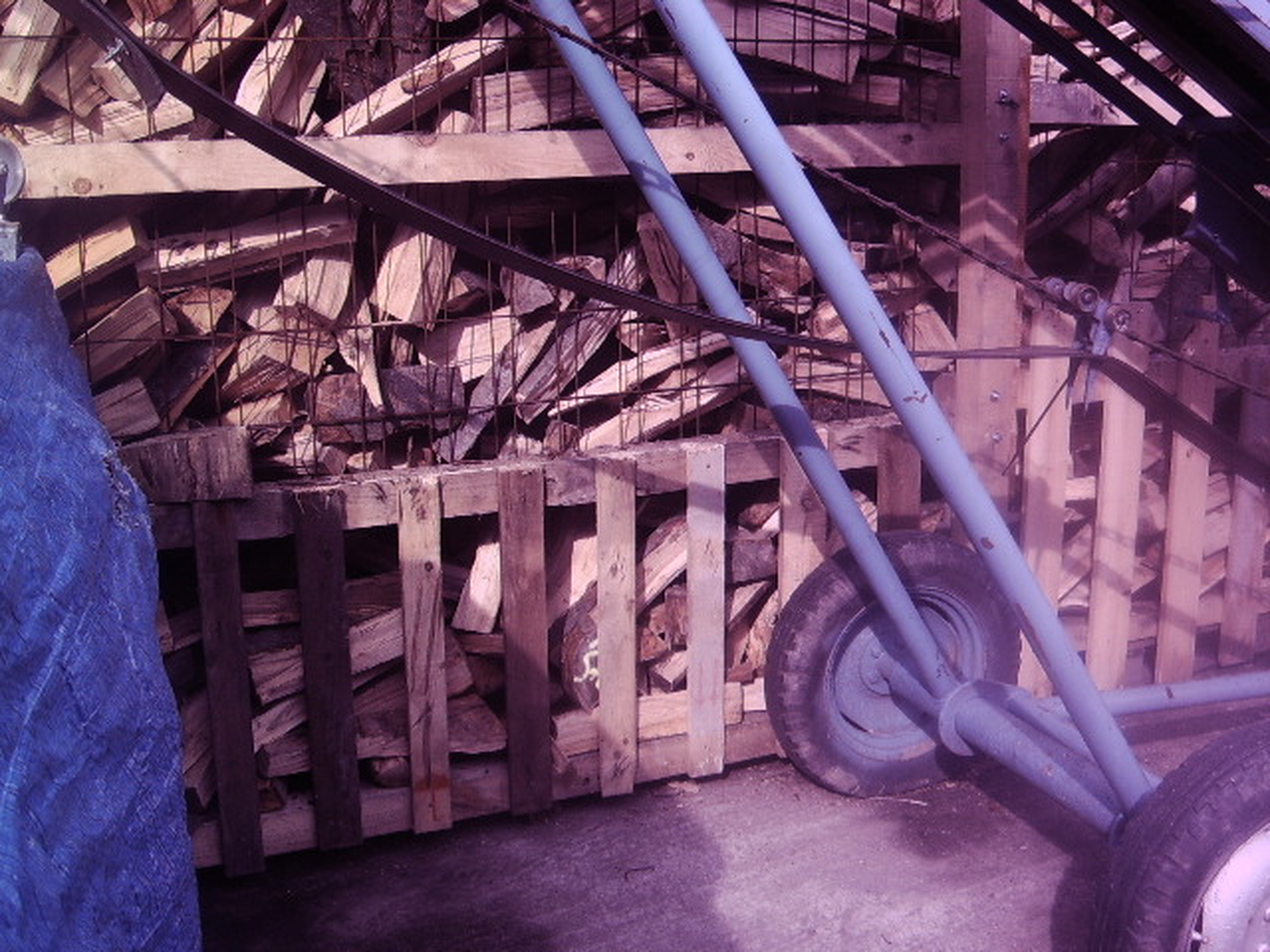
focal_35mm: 31
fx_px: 1137
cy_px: 476
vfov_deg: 45.4
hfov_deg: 58.4
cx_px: 635
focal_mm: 8.13
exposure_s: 1/210
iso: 71
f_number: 4
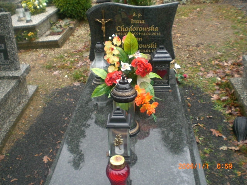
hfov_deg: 49.0
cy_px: 92
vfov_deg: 37.7
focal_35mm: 38
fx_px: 271
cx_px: 124
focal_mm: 6.3
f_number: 3.1
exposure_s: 1/60
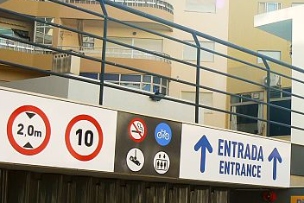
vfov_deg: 19.9
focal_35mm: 68
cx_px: 225
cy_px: 148
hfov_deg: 29.2
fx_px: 574
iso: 80
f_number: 5.6
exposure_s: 1/250
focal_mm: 6
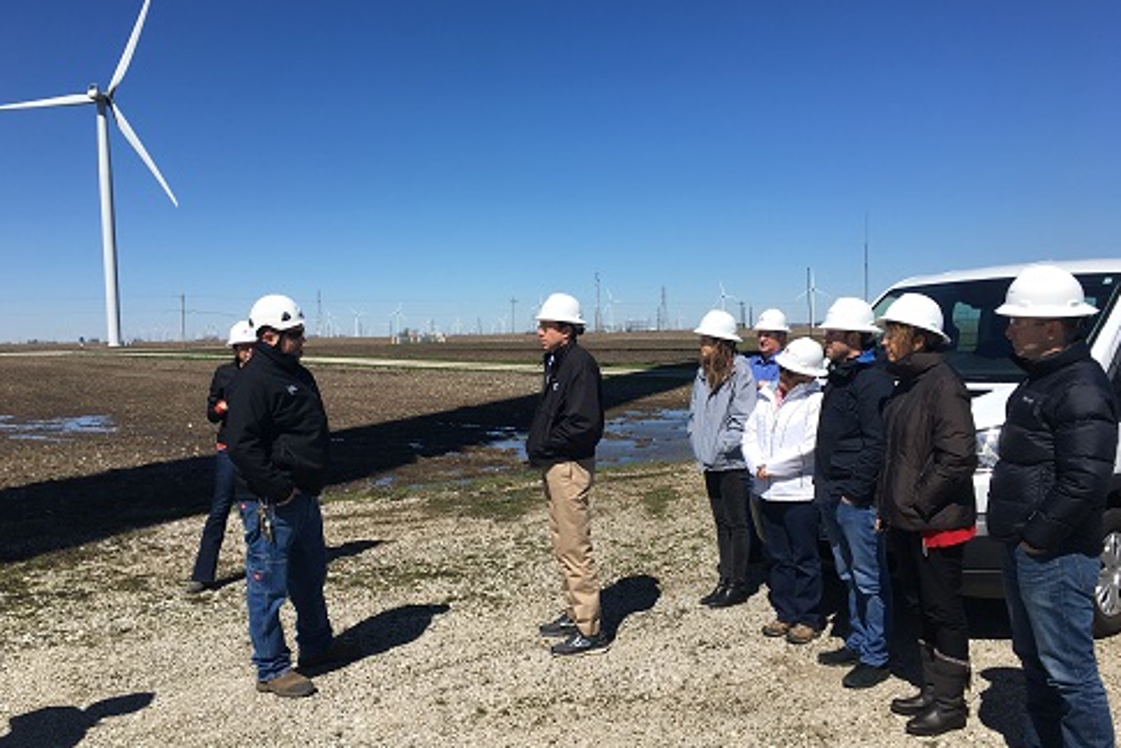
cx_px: 558
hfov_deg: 60.3
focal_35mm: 31
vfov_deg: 42.3
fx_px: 965
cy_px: 382
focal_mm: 4.15
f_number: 2.2
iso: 25
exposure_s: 1/2198
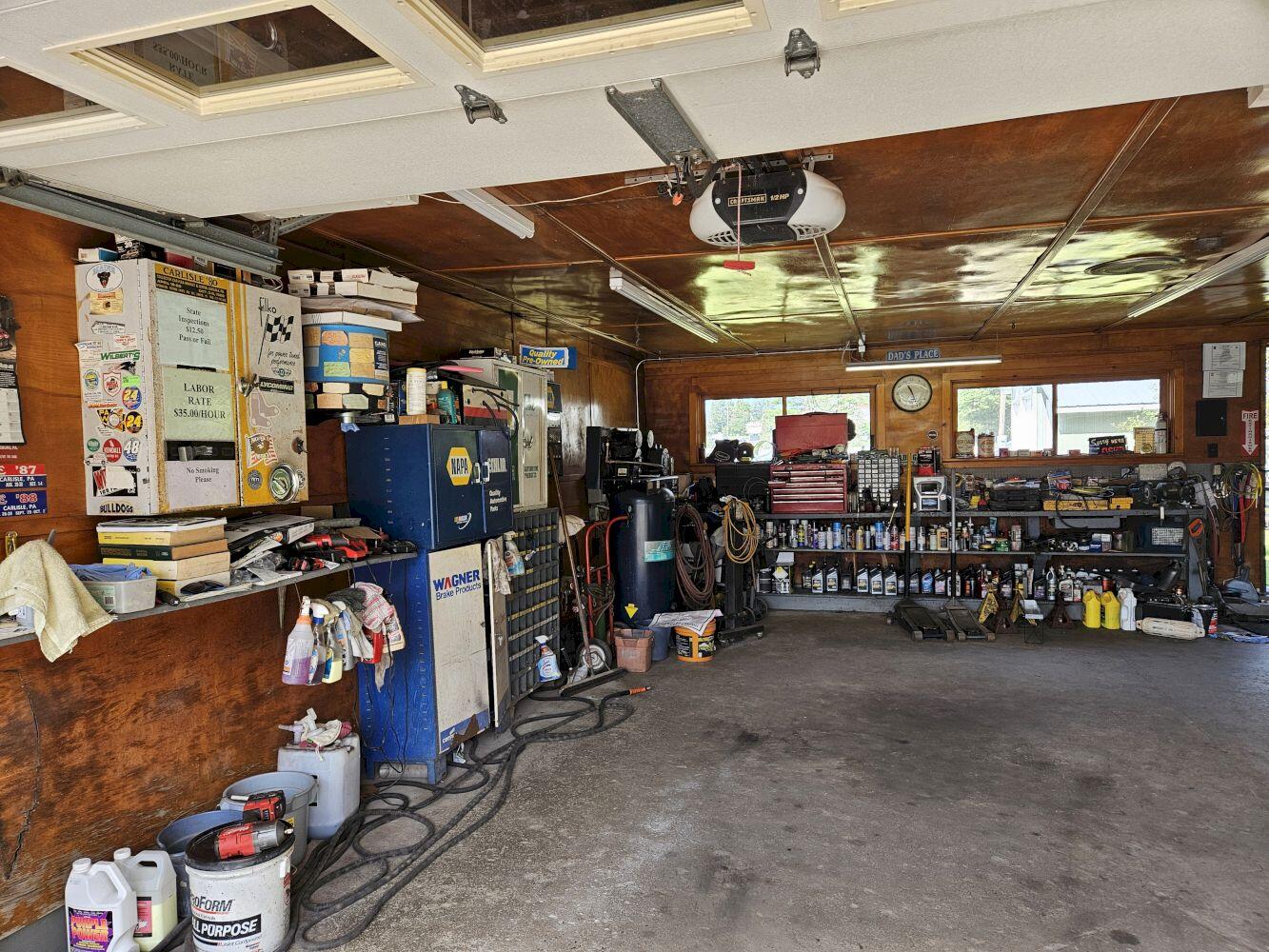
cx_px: 634
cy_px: 476
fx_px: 843
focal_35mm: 23
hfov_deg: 73.9
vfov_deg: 58.9
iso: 40
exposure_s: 1/120
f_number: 1.8
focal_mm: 5.4
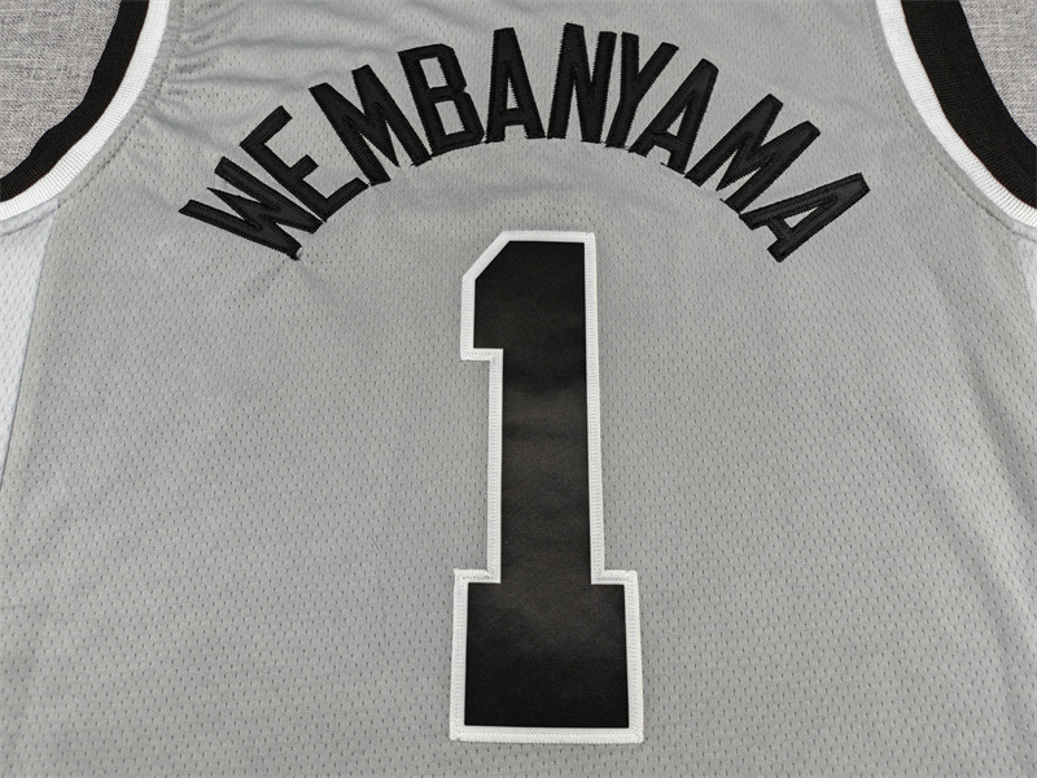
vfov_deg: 54.9
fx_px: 749
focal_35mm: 25
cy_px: 389
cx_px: 518
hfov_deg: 69.4
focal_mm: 5.3
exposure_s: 1/100
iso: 80
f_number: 1.9
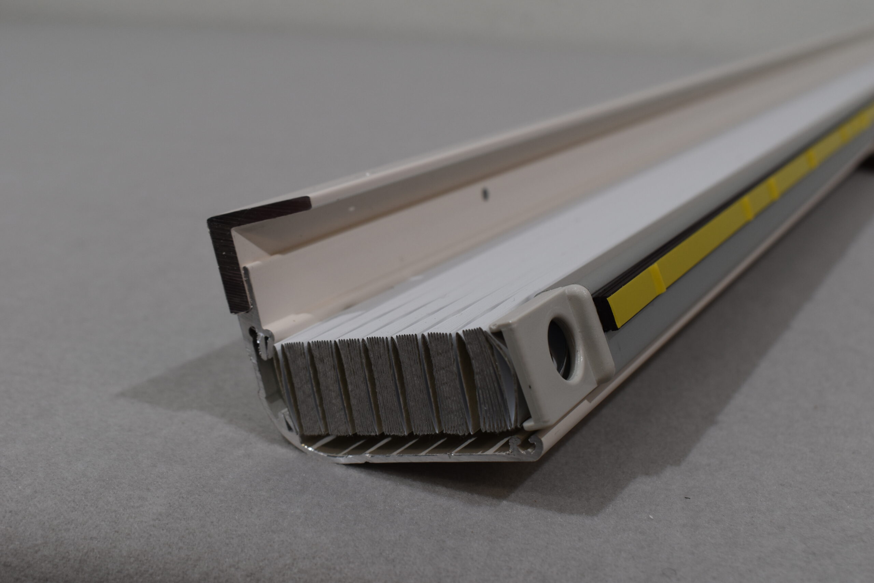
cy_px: 292
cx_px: 437
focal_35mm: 45
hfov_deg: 43.6
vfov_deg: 29.9
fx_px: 1092
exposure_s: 1/60
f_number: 8
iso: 250
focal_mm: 30
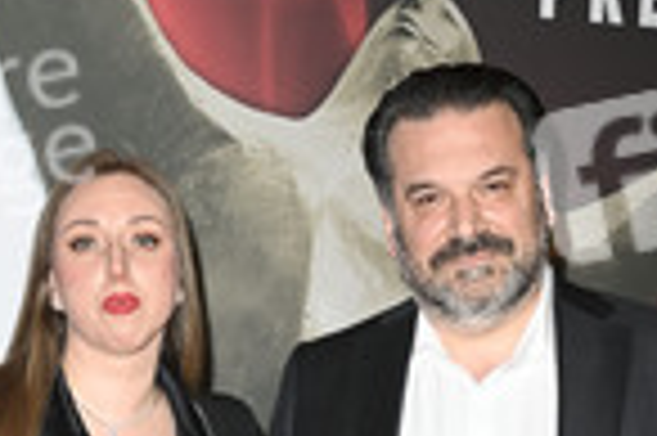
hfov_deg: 15.0
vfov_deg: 9.4
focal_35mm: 137
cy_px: 832
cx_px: 356
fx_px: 2497
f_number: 5.6
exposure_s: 1/250
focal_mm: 50
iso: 500
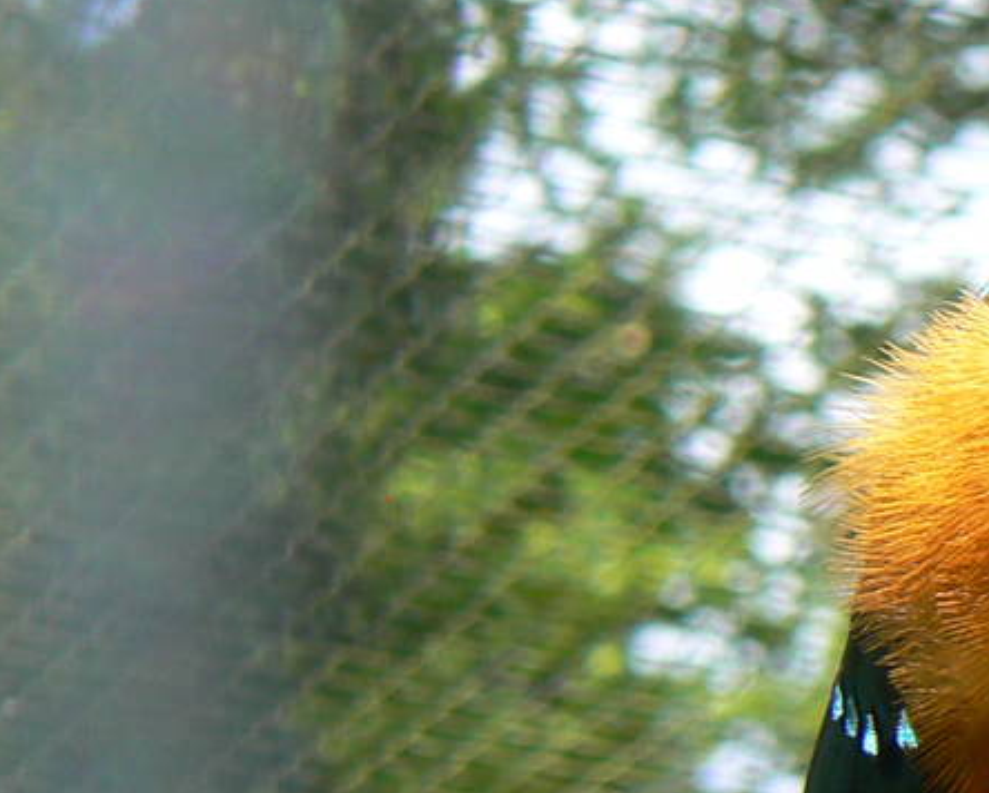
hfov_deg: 5.0
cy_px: 312
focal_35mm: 383
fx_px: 11220
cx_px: 1419
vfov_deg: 4.0
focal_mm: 18.2
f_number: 5.6
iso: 80
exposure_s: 1/200
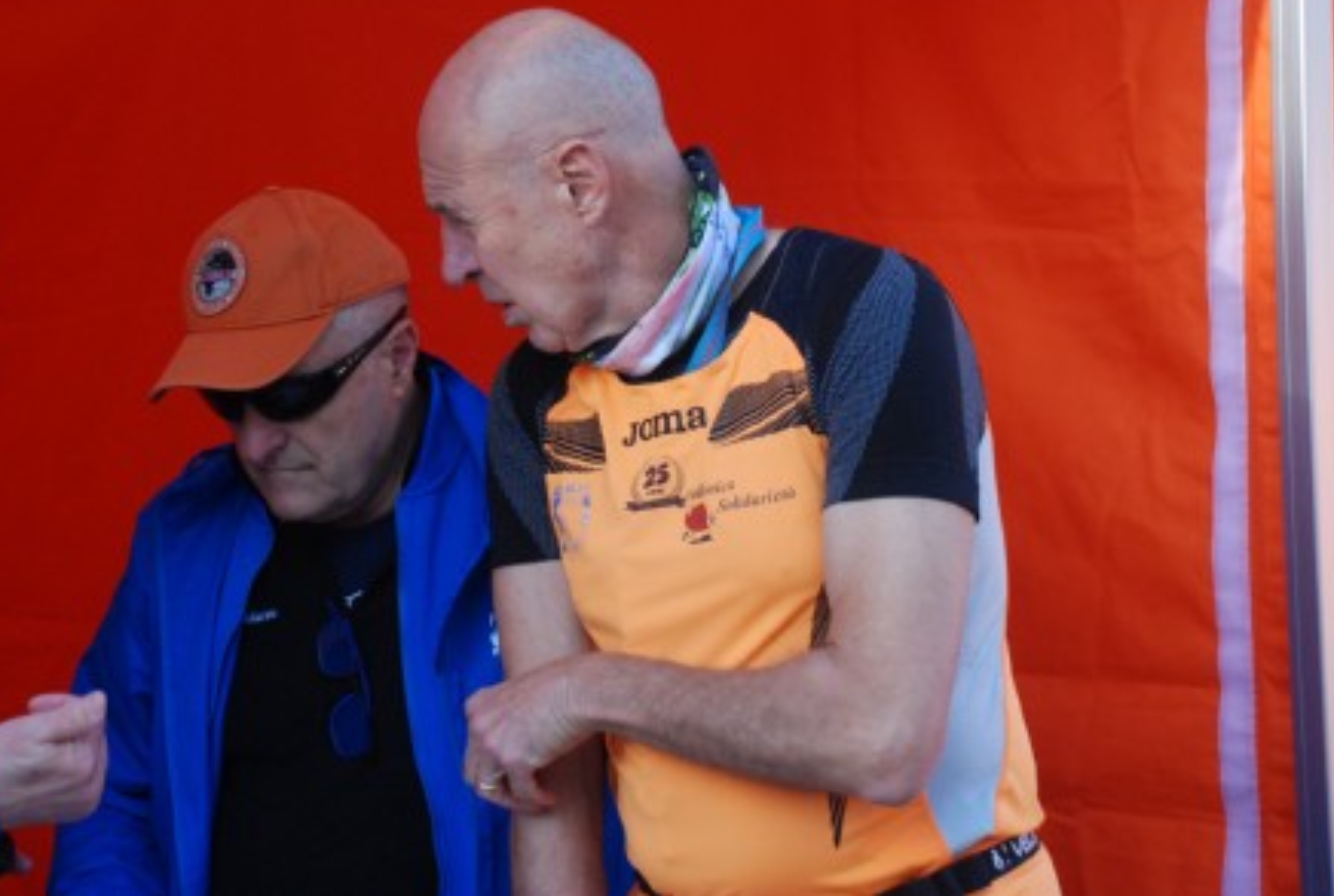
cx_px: 542
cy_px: 283
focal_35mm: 99
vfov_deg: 13.9
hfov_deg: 20.5
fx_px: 3677
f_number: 4.8
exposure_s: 1/400
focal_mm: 48
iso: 1000
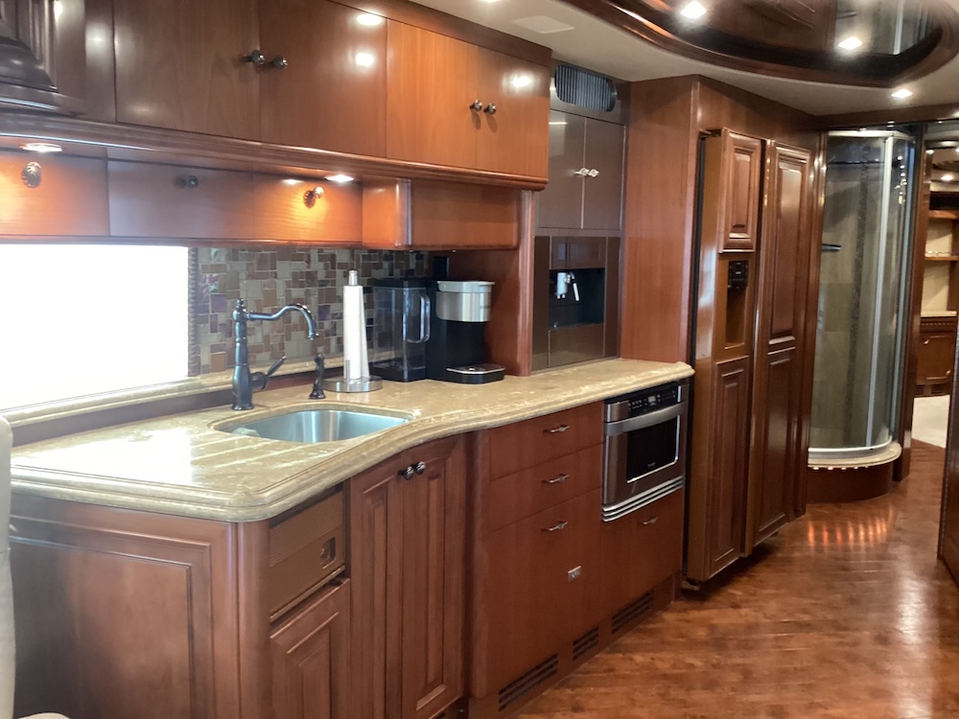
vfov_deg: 45.4
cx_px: 480
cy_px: 360
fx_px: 859
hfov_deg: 58.4
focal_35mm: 31
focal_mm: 3.3
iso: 320
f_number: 2.4
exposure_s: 1/30
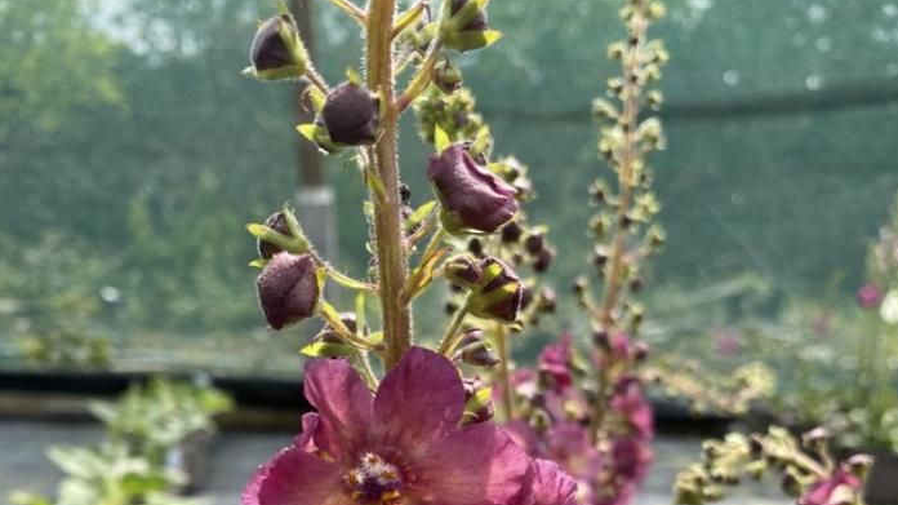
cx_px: 450
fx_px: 905
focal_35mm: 38
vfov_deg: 27.7
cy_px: 590
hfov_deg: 52.8
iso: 32
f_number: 1.8
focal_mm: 4.25
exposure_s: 1/1103
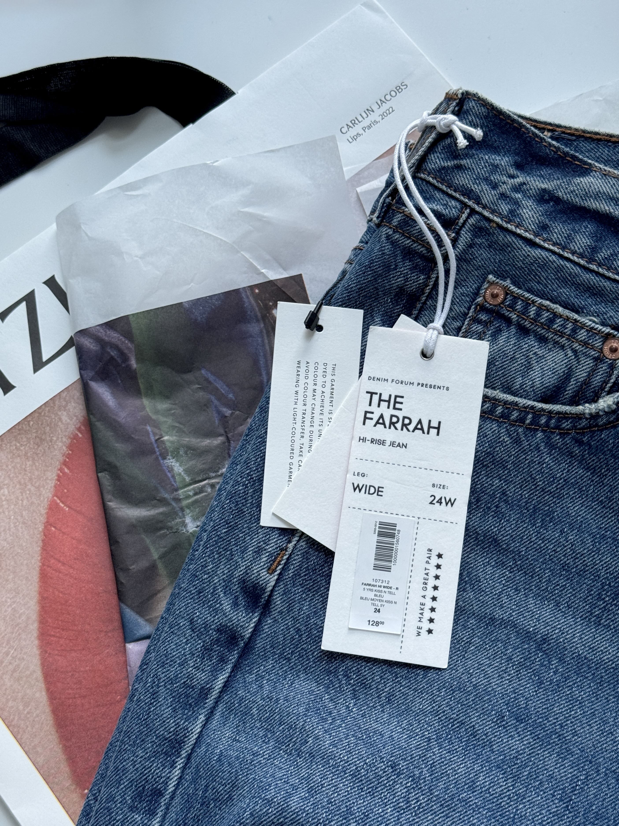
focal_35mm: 48
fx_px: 1144
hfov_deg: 30.3
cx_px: 310
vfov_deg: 39.7
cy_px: 413
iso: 160
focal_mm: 6.76
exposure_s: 1/60
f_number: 1.78
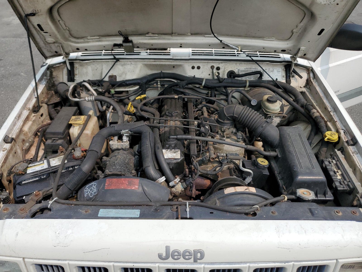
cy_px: 136
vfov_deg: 53.1
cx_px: 181
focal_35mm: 26
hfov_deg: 67.3
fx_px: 272
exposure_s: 1/5000
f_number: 1.5
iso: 50
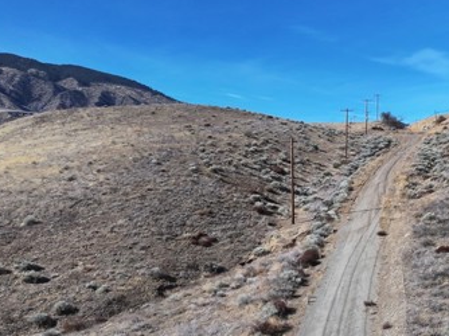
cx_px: 327
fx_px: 596
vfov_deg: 30.3
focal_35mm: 46
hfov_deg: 40.3
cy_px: 294
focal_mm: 12.29
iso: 400
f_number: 2.8
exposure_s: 1/500
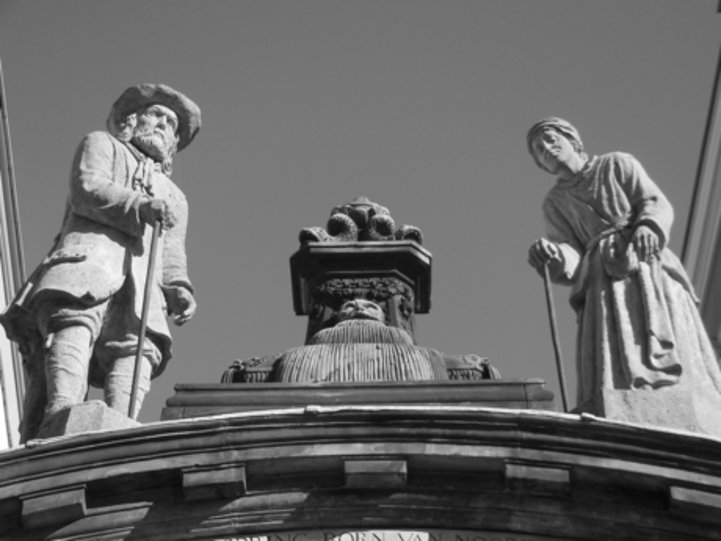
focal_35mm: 70
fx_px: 1458
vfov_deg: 21.0
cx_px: 360
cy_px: 270
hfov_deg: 27.8
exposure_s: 1/500
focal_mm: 12.6
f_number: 4.7
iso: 125
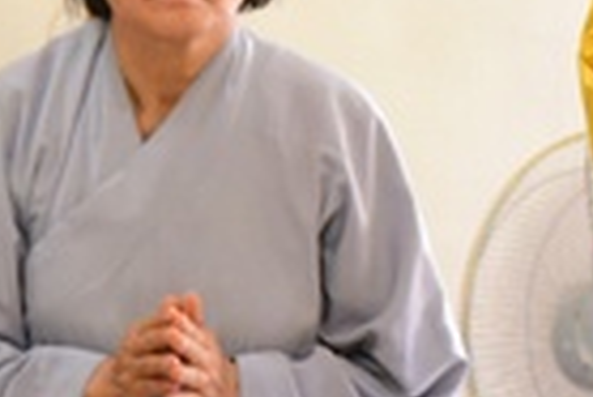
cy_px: -213
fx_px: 6612
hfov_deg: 5.1
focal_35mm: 401
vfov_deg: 3.4
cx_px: 806
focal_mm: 86
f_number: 4
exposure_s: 1/40
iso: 1600
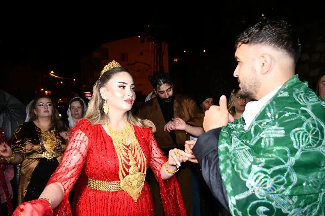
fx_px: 244
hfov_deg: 67.4
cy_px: 108
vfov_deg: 47.9
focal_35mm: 27
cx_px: 162
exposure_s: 1/60
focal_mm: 18
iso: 1100
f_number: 3.5
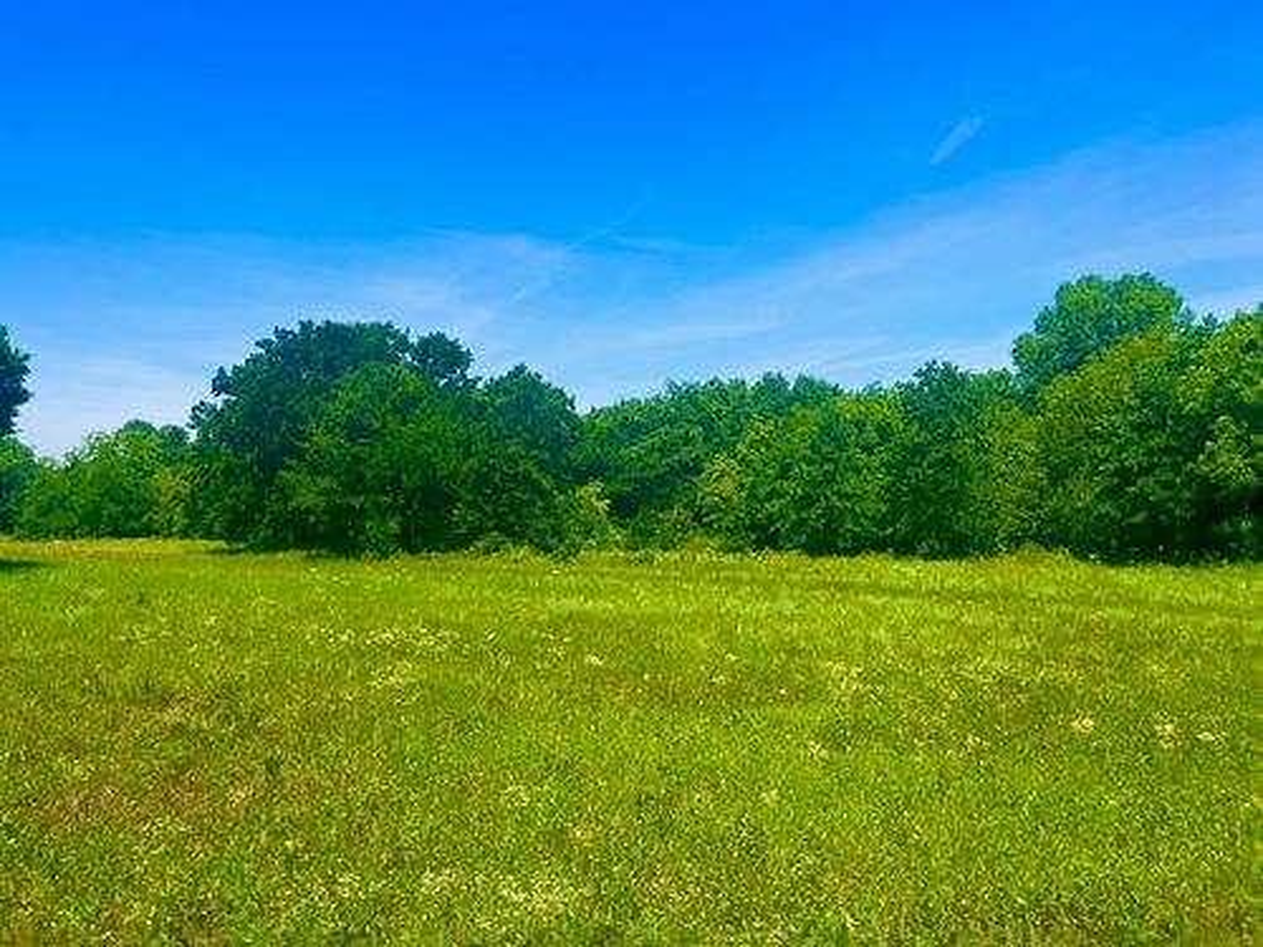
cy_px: 474
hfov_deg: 67.3
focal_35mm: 26
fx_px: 949
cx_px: 632
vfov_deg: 53.1
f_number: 1.6
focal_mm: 5.1
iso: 50
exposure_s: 1/3215
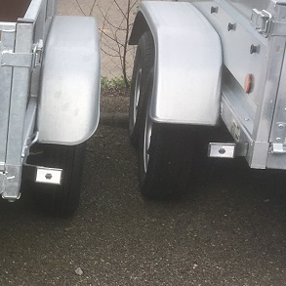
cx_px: -163
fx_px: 776
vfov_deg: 20.9
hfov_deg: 18.2
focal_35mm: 83
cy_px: 176
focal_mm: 4.15
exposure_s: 1/330
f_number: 2.2
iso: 25
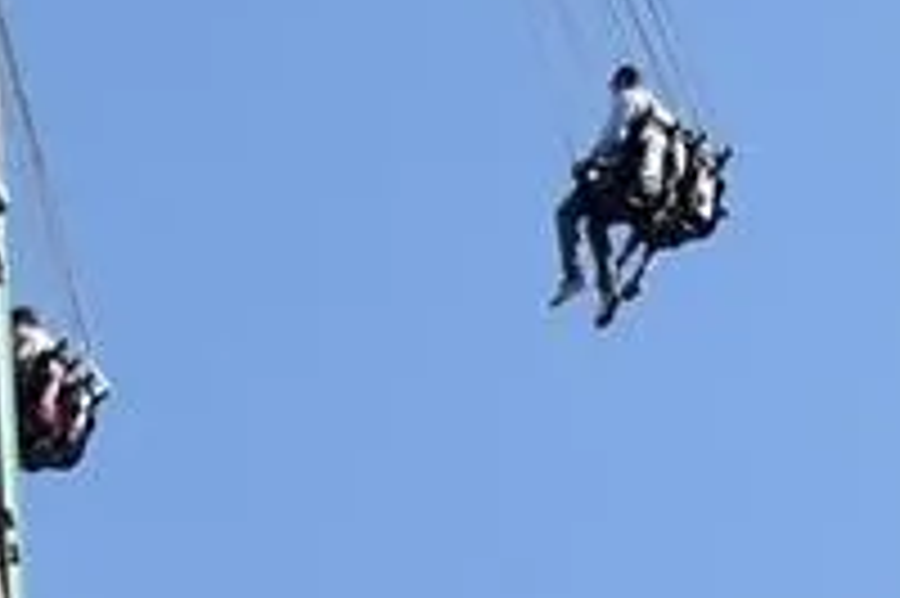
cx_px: -207
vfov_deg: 5.2
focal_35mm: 259
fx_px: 6470
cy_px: -737
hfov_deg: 7.9
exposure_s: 1/1600
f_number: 6.3
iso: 400
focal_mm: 32
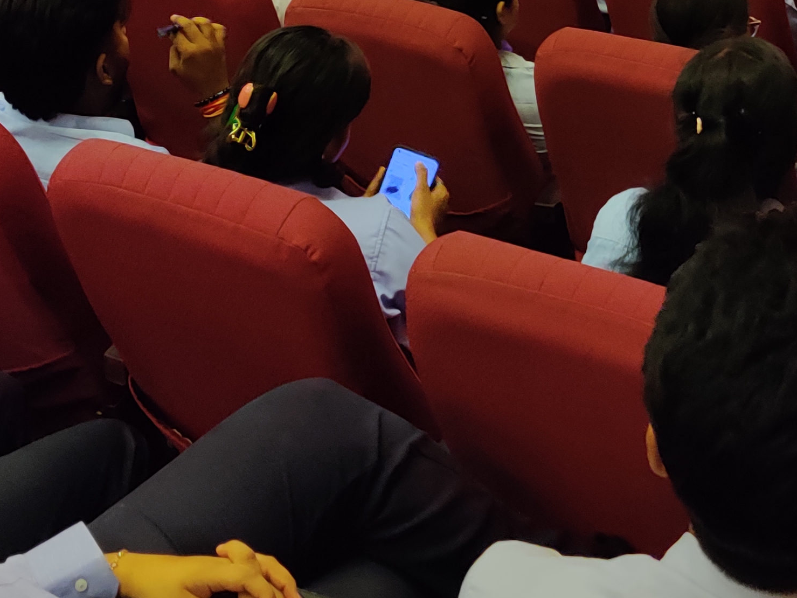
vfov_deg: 19.3
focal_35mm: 73
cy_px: -73
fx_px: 1681
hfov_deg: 26.5
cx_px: 533
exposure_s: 1/20
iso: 250
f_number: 1.75
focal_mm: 4.75
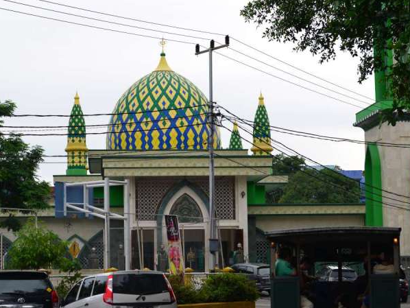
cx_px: 152
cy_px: 156
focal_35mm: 90
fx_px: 1066
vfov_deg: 16.4
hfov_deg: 21.7
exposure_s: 1/160
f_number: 6.3
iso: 100
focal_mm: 70
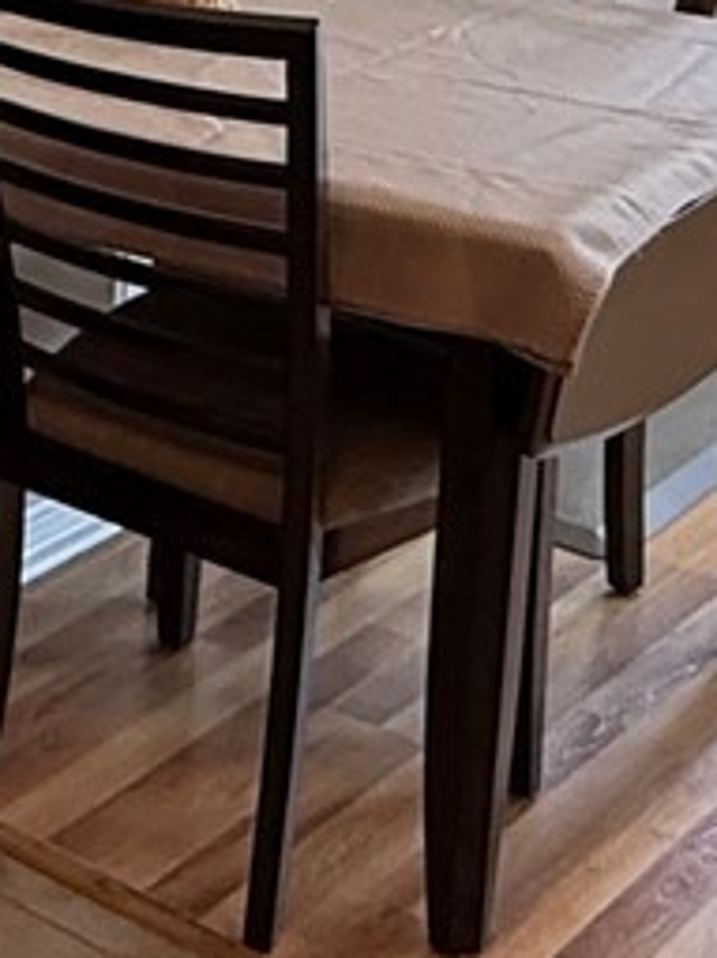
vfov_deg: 21.0
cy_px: -124
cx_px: -593
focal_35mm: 88
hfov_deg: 14.6
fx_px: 2432
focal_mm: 2.22
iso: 250
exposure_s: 1/60
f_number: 2.2
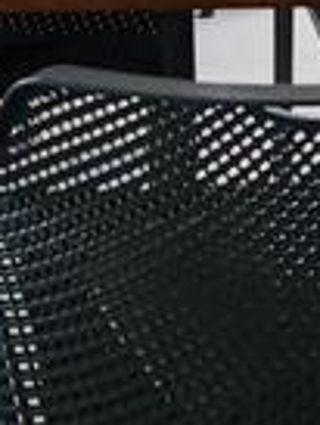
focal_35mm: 134
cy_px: -388
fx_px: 1649
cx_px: 16
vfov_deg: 13.0
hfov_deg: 11.0
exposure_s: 1/100
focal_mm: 6.4
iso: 200
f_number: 1.8
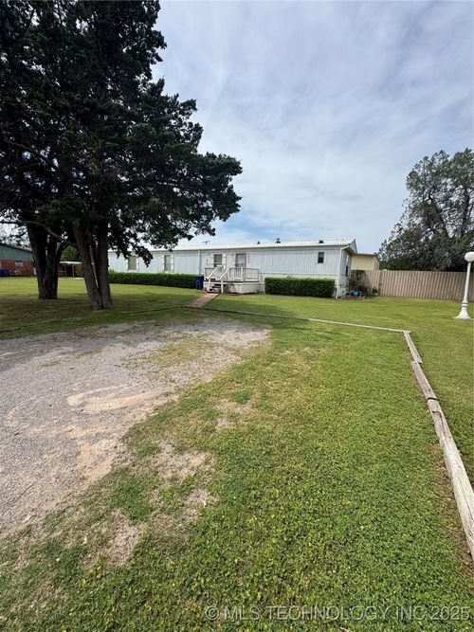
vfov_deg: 102.1
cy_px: 316
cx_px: 237
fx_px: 256
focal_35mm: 14
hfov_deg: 85.7
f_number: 2.2
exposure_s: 1/2273
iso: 50
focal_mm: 2.22
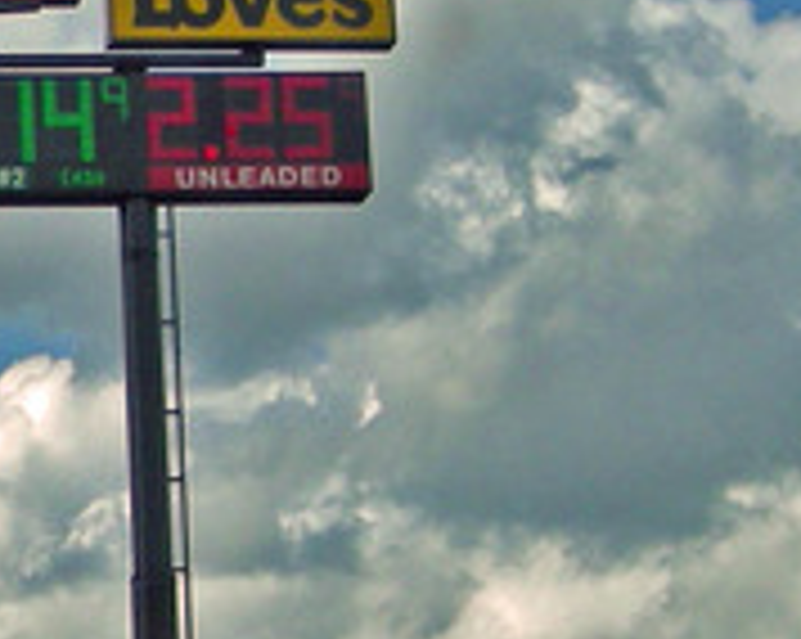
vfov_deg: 8.7
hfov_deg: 10.6
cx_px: -320
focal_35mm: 177
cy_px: 83
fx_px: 4191
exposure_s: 1/351
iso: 50
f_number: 5.7
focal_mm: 5.7
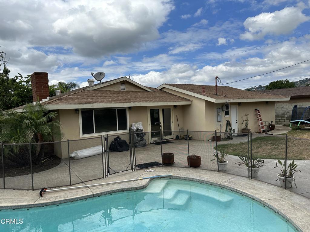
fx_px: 215
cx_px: 155
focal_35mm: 24
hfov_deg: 71.6
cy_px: 116
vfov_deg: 56.8
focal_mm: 6.86
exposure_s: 1/5263
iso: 80
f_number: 1.78
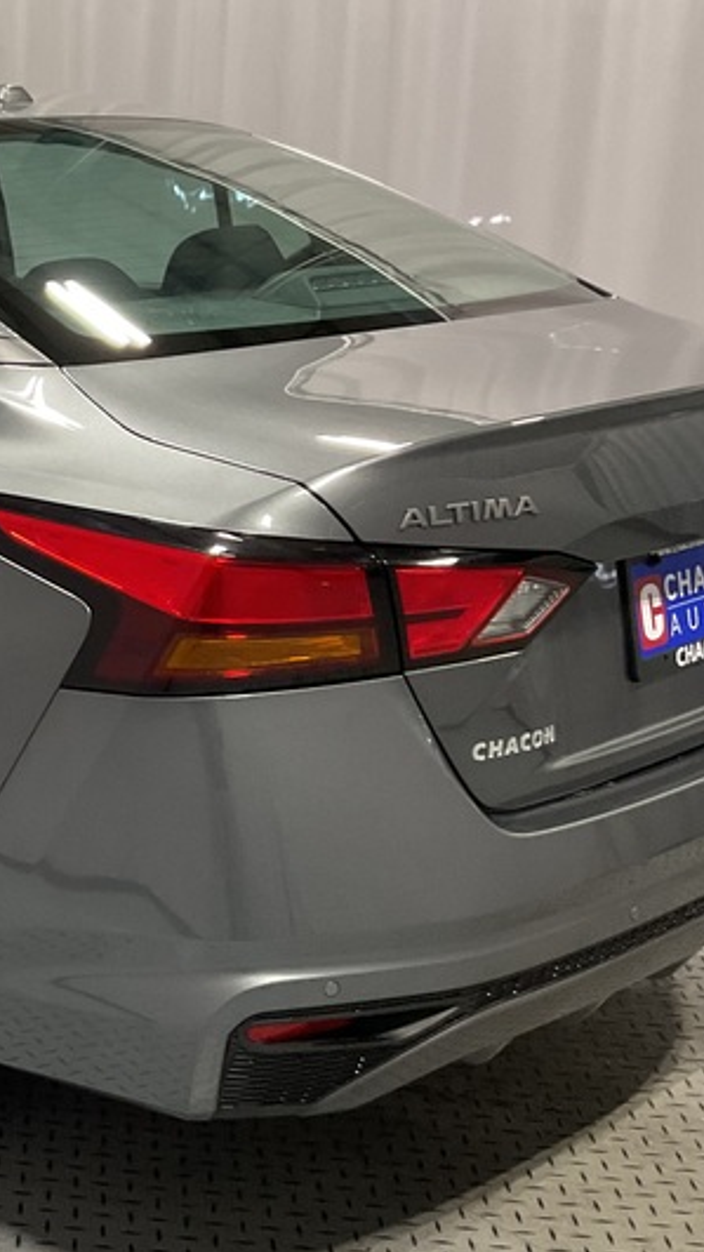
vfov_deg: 36.6
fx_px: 1893
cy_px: 671
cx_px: -125
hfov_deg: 19.9
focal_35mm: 57
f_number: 1.8
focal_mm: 3
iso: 80
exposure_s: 1/60
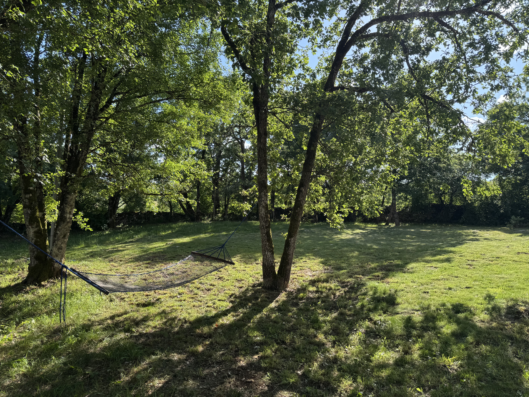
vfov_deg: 56.8
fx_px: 367
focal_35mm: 24
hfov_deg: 71.6
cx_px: 264
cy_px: 198
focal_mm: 6.76
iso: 80
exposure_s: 1/938
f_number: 1.78
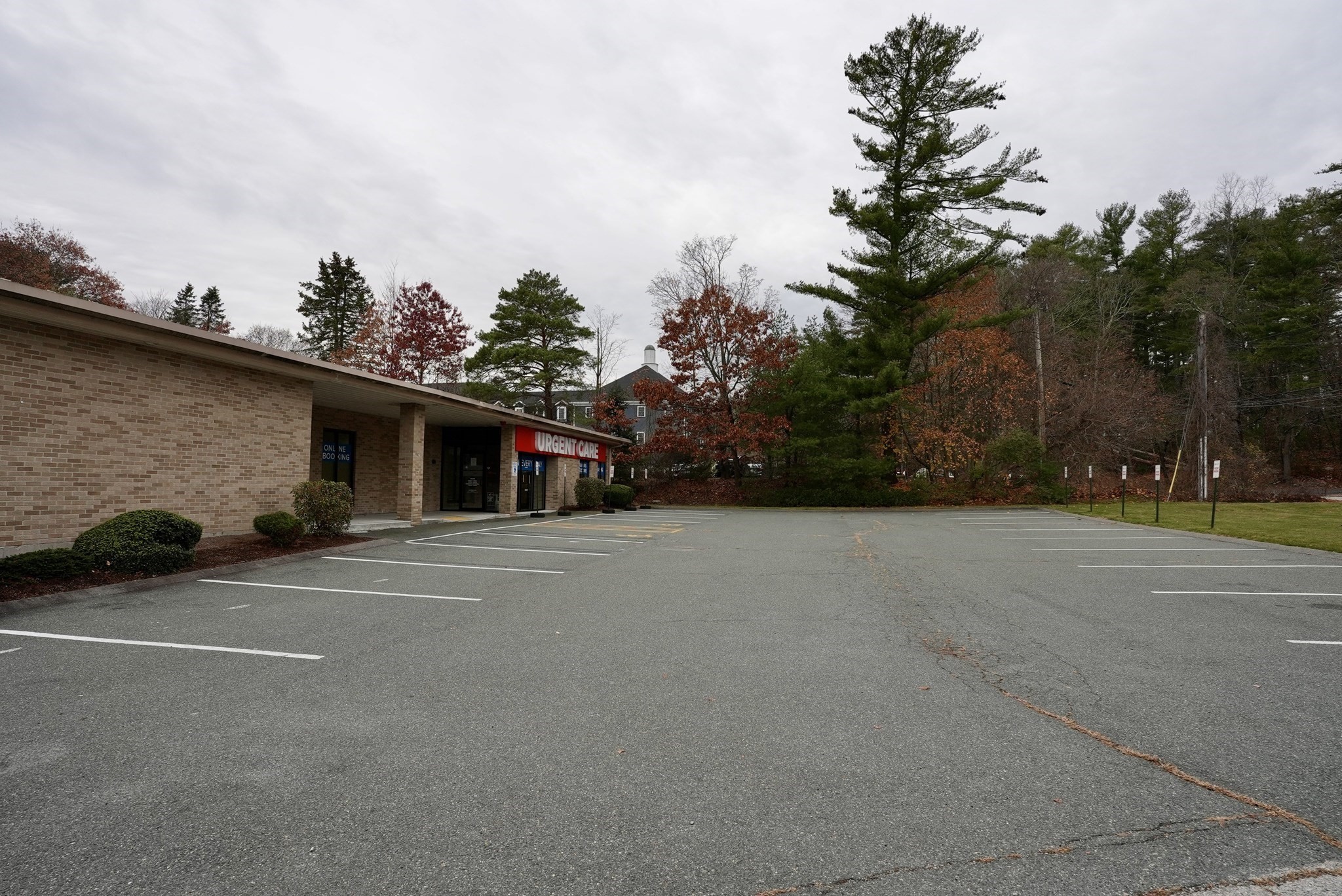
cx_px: 671
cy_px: 448
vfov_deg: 62.0
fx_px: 746
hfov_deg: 83.9
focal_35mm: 20
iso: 800
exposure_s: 1/640
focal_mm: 20
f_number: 8
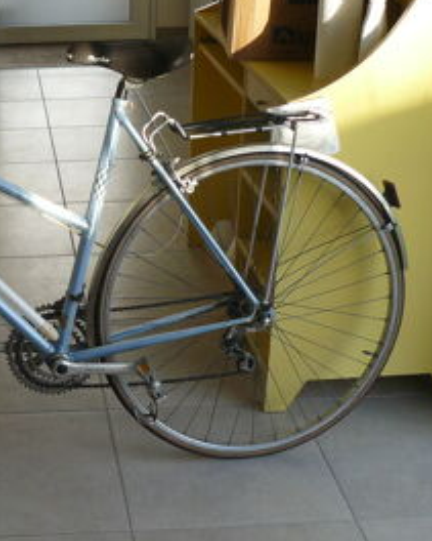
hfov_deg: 22.8
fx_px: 1023
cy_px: 275
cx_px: -8
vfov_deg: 29.6
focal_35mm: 64
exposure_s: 1/80
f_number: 2.8
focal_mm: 6
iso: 100
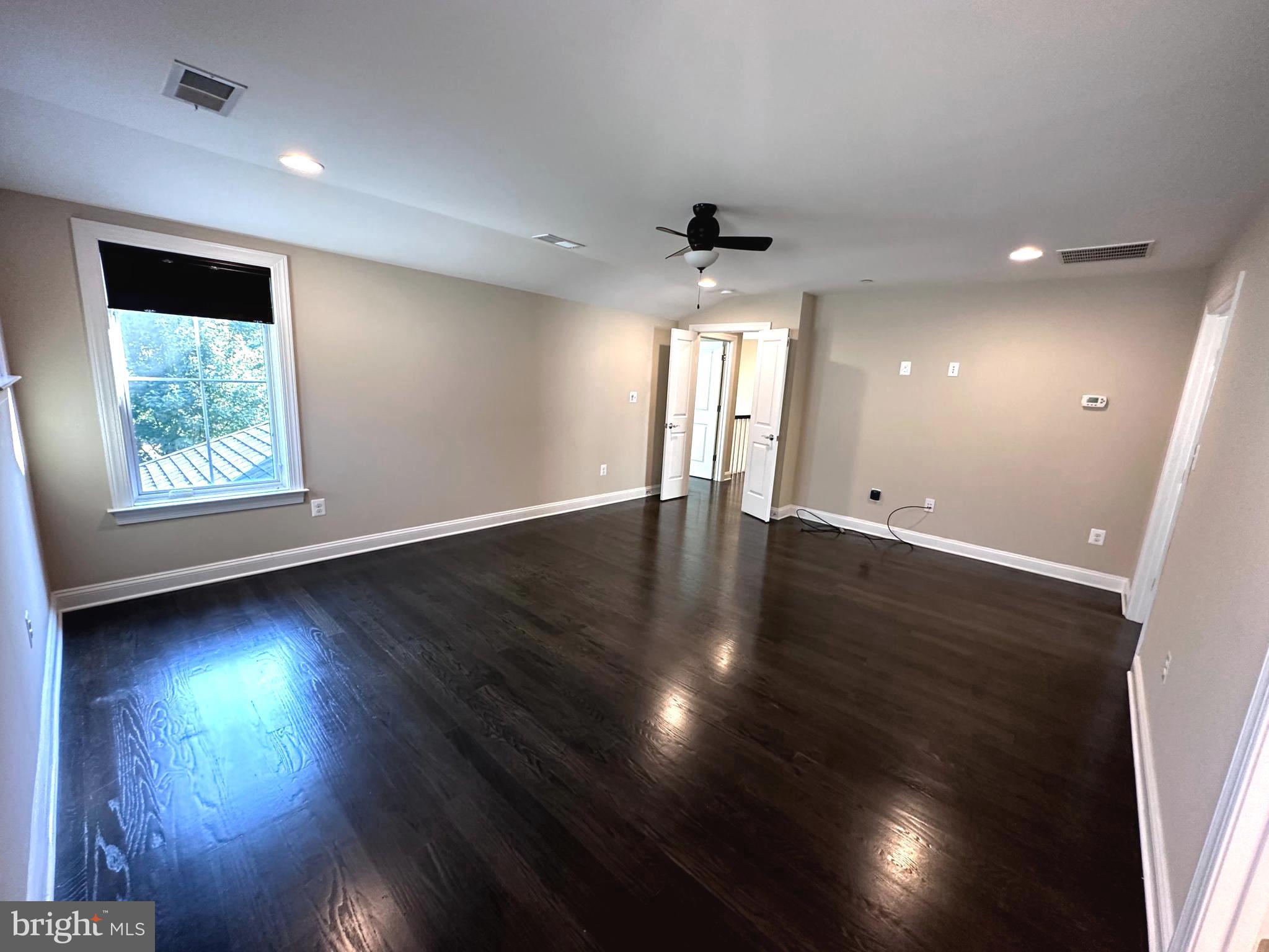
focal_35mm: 14
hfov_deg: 102.1
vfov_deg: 85.7
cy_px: 476
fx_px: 513
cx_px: 634
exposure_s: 1/60
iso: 200
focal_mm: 2.22
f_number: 2.2
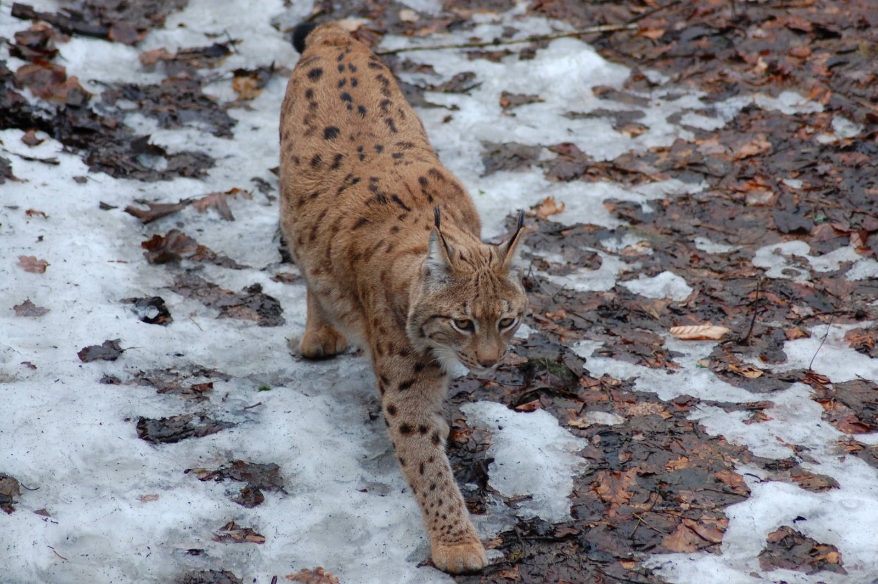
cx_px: 439
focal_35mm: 225
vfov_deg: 6.1
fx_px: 5483
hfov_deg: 9.2
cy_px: 292
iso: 800
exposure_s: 1/320
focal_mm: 150
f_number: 4.5
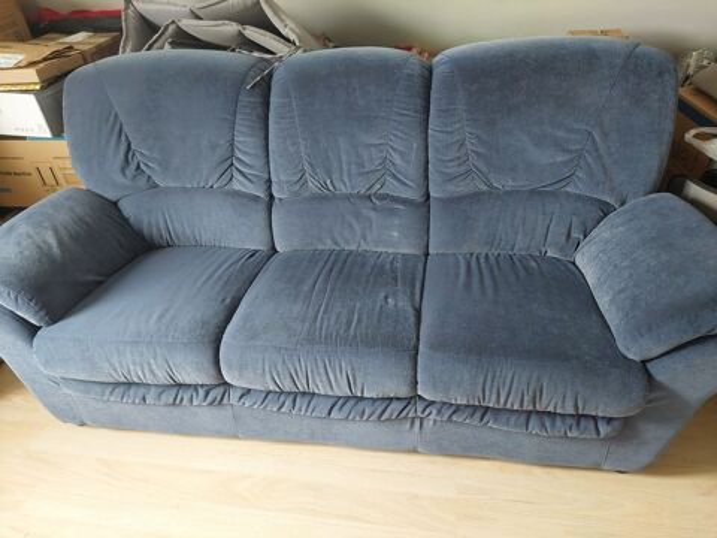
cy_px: 269
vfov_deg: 54.9
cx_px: 358
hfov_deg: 69.4
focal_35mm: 25
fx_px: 518
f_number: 1.8
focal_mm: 5.23
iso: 200
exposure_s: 1/50
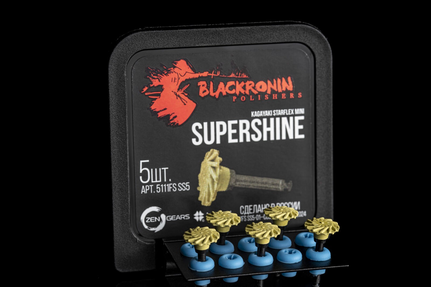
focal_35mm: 105
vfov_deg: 13.0
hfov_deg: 19.5
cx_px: 216
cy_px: 144
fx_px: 1257
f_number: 9
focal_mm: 105
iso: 100
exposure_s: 1/160
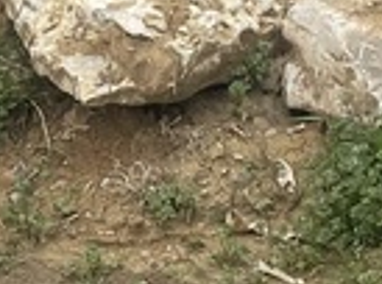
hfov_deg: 10.0
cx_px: -114
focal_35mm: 195
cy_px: -674
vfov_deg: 6.6
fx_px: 2146
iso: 32
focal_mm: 4.2
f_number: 1.6
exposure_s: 1/2020
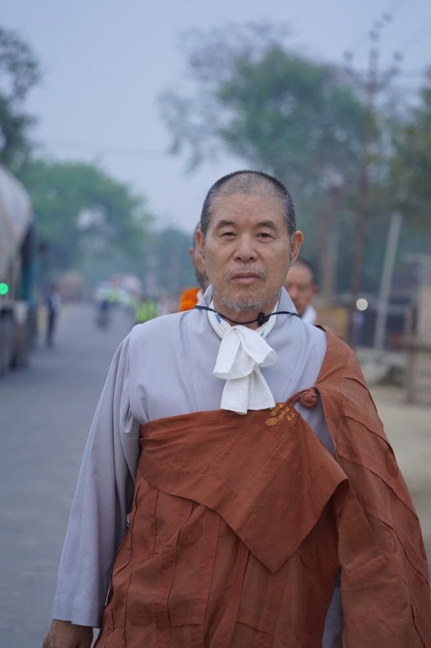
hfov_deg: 12.1
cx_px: 216
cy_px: 324
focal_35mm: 113
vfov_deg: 18.1
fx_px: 2031
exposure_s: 1/160
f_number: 4.5
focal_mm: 113
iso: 1000
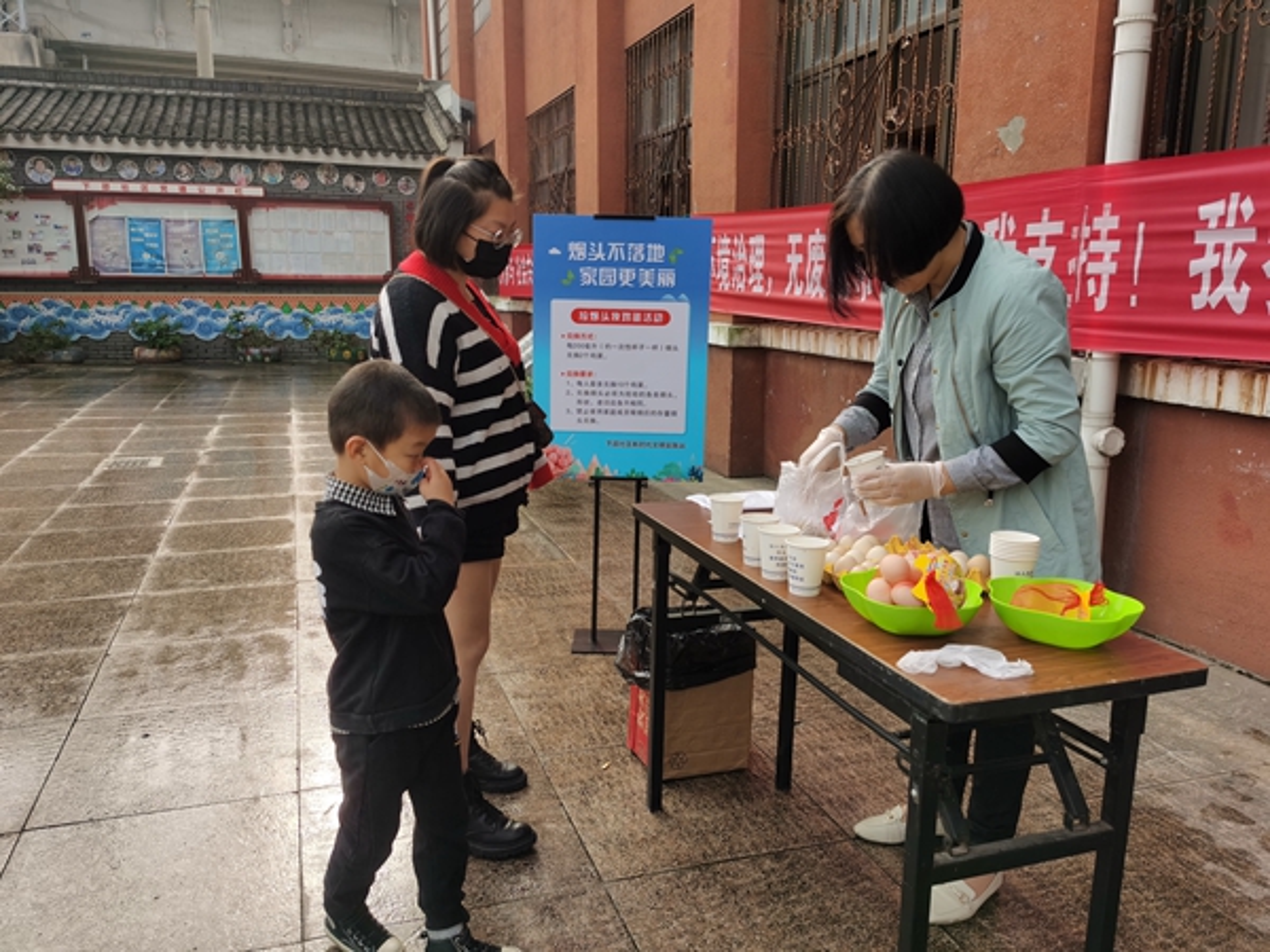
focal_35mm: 27
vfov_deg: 51.4
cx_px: 635
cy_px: 476
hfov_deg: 65.3
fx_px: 991
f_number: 1.6
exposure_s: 1/1672
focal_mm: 5.56
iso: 50
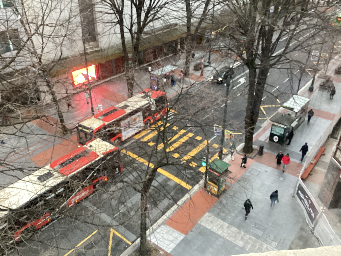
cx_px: 170
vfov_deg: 45.4
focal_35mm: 31
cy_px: 128
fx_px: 305
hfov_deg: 58.4
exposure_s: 1/60
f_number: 2.4
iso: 250
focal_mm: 3.3
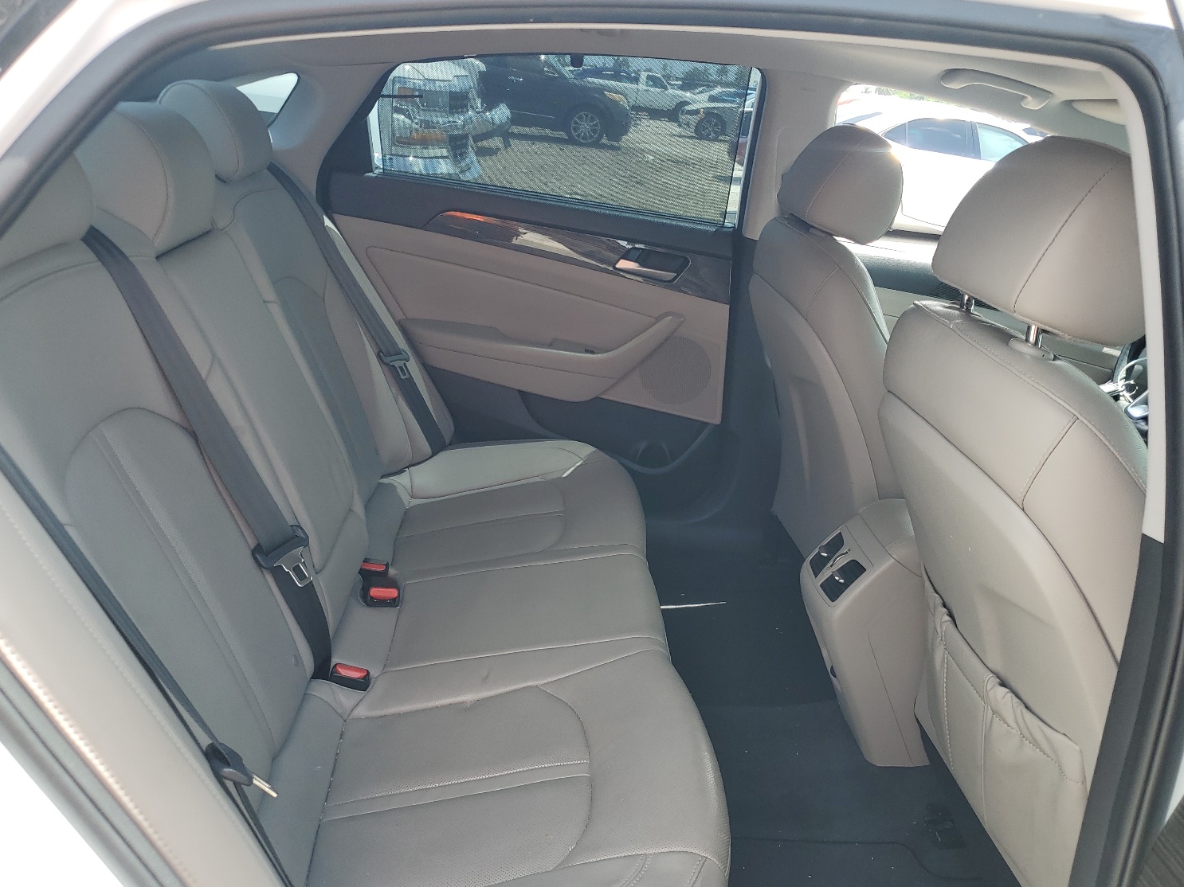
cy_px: 475
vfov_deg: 49.7
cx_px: 626
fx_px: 958
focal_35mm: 28
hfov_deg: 63.4
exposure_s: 1/435
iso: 50
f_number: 1.5
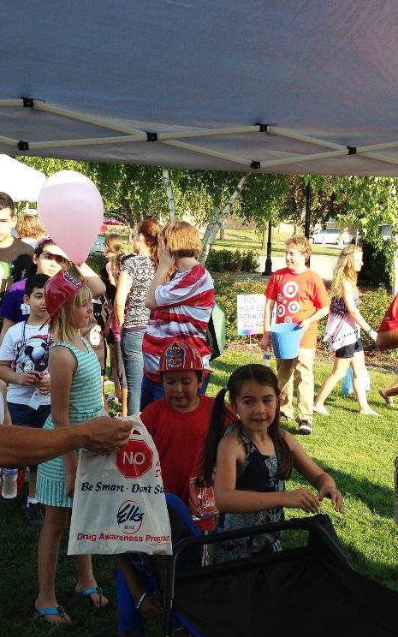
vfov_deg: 42.6
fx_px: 816
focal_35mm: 47
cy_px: 320
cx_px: 212
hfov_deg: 27.4
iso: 50
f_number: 2.4
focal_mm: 4.12
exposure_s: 1/493
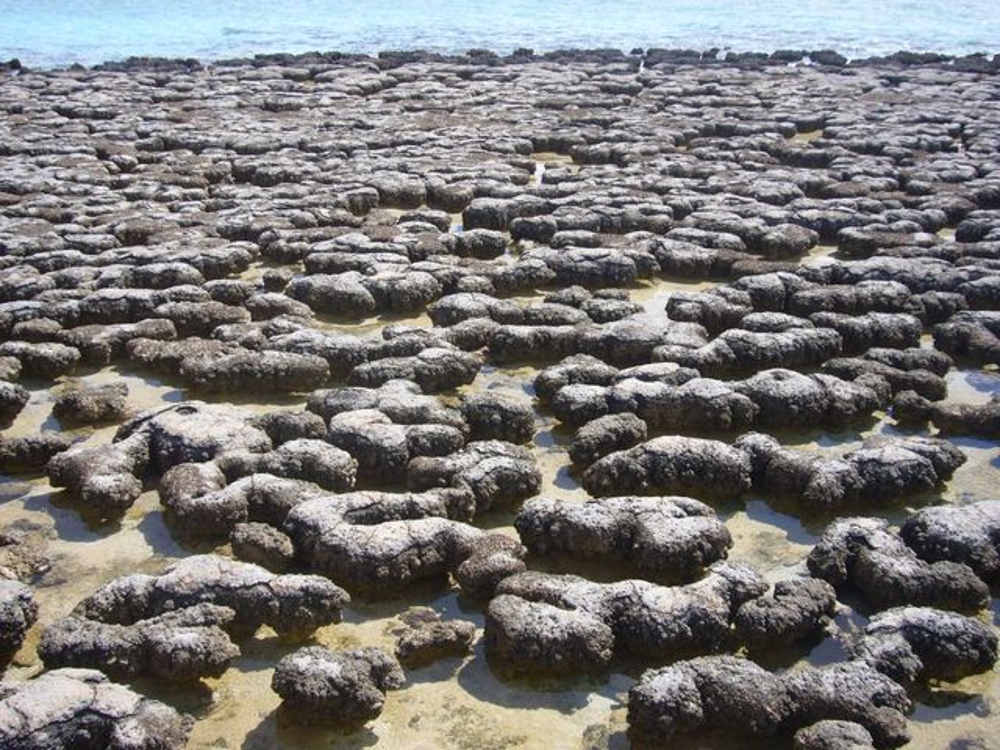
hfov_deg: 47.9
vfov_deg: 36.8
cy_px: 375
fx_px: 1127
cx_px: 500
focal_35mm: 39
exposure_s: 1/200
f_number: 6.3
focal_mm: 6.4
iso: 80
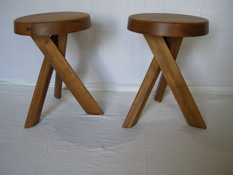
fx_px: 242
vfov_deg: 39.7
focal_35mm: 36
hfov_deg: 51.4
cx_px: 116
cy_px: 88
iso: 108
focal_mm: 7.5
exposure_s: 1/56
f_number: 3
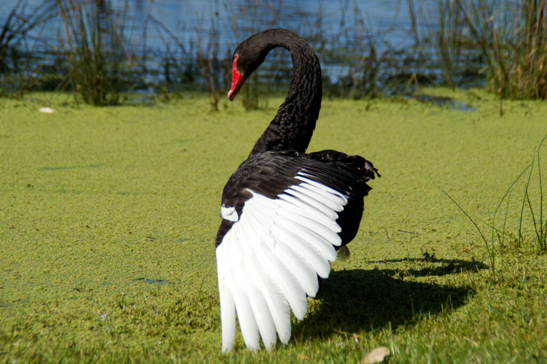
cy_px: 182
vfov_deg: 7.6
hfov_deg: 11.4
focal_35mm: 180
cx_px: 274
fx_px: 2733
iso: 200
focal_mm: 120
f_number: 8
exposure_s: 1/800
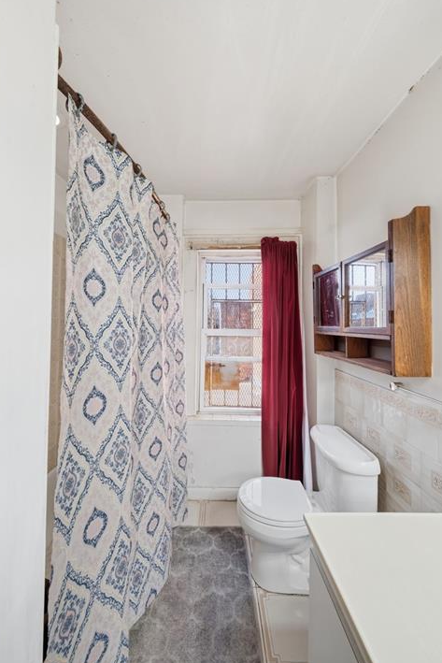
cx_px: 216
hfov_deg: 85.4
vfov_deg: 108.2
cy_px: 316
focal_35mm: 13
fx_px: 239
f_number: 8
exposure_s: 1/100
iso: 320
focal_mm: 8
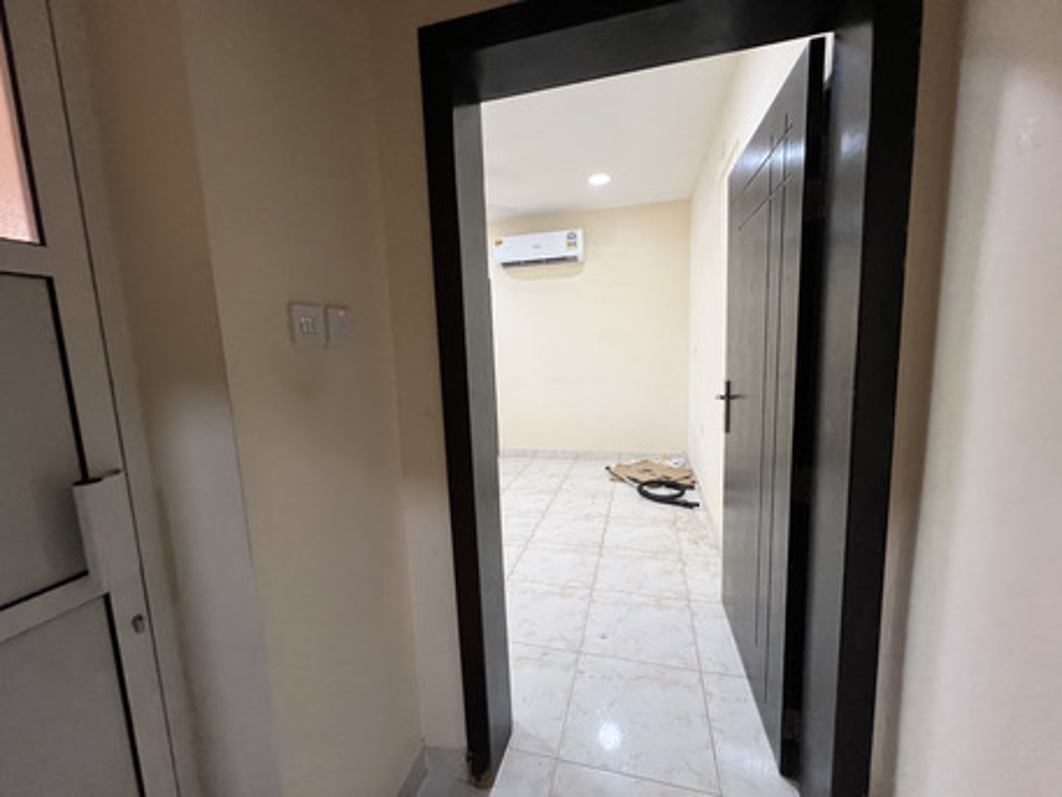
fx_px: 399
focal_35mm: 13
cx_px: 531
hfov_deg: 106.2
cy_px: 398
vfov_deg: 89.9
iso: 200
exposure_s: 1/57
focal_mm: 1.57
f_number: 1.8
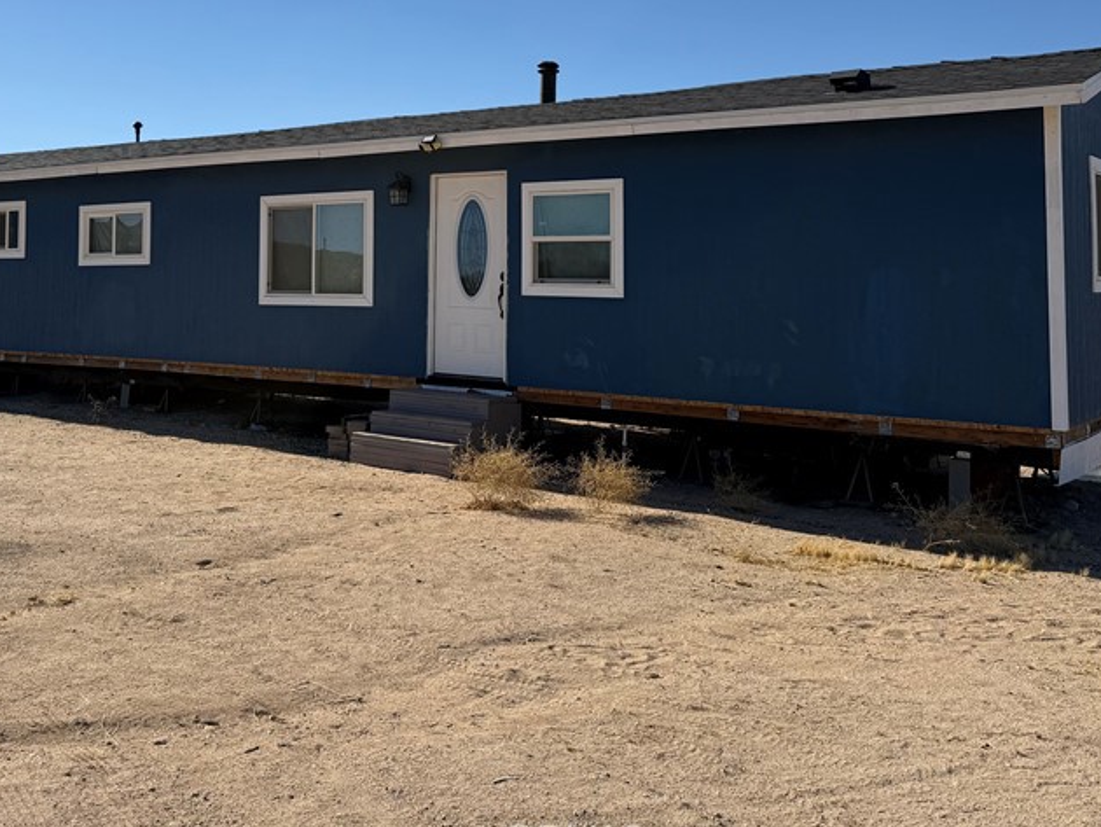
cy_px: 194
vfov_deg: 35.9
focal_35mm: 39
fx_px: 1241
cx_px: 372
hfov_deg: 47.1
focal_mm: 6.76
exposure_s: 1/7353
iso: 80
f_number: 1.78
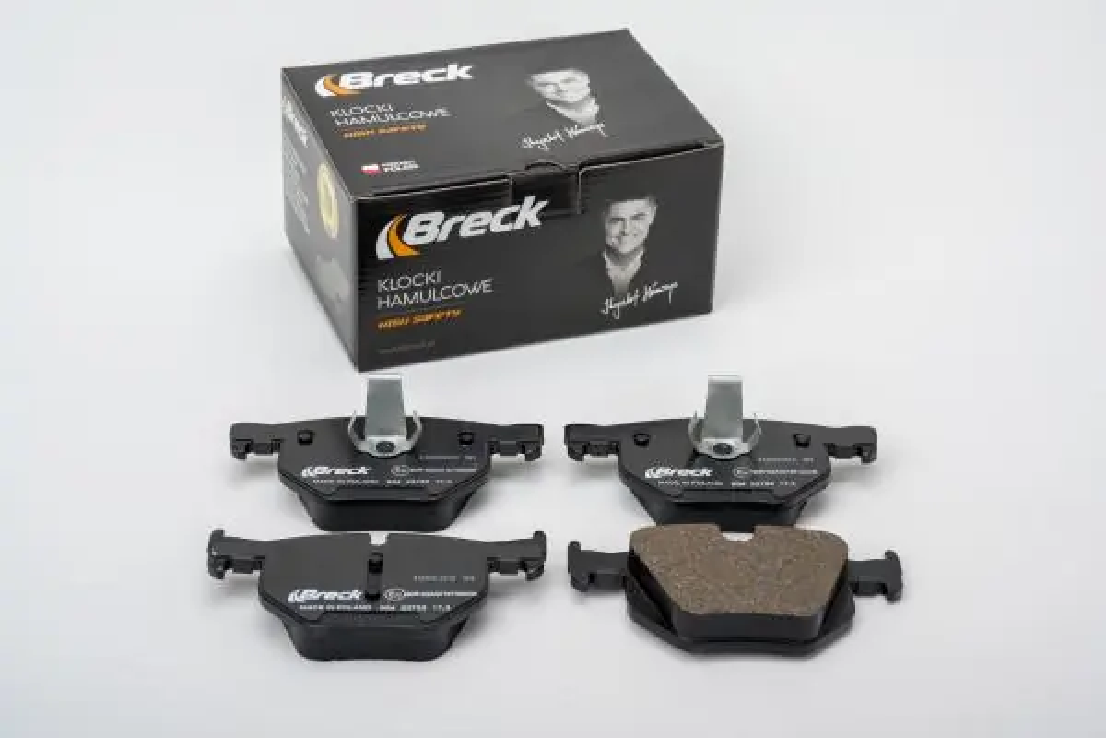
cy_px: 369
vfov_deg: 19.5
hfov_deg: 28.8
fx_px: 2150
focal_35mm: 70
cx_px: 553
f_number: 11
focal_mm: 70
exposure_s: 1/160
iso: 64
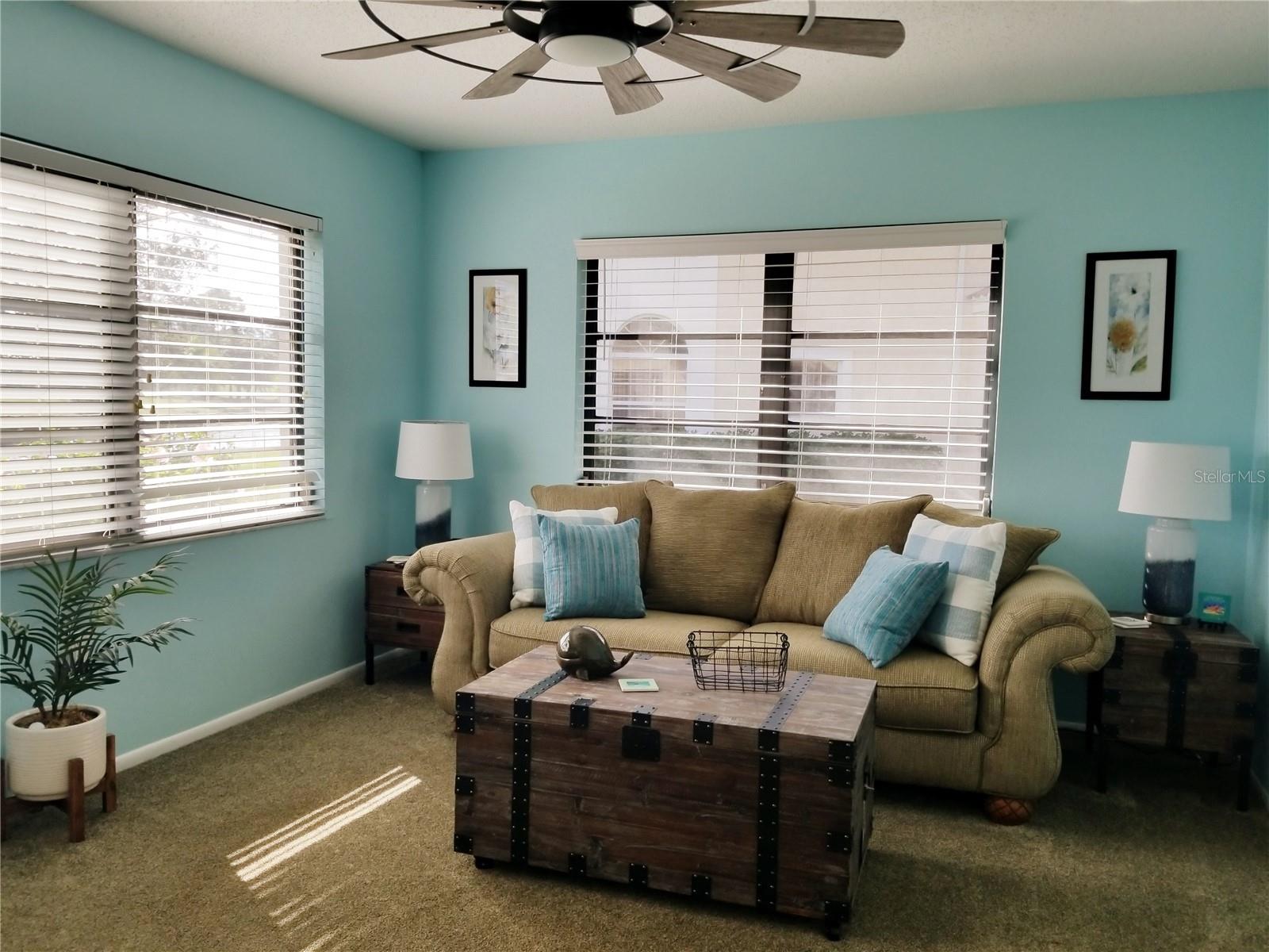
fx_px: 953
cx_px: 634
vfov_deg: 53.1
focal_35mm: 26
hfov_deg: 67.3
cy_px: 476
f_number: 1.7
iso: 50
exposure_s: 1/894
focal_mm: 4.3
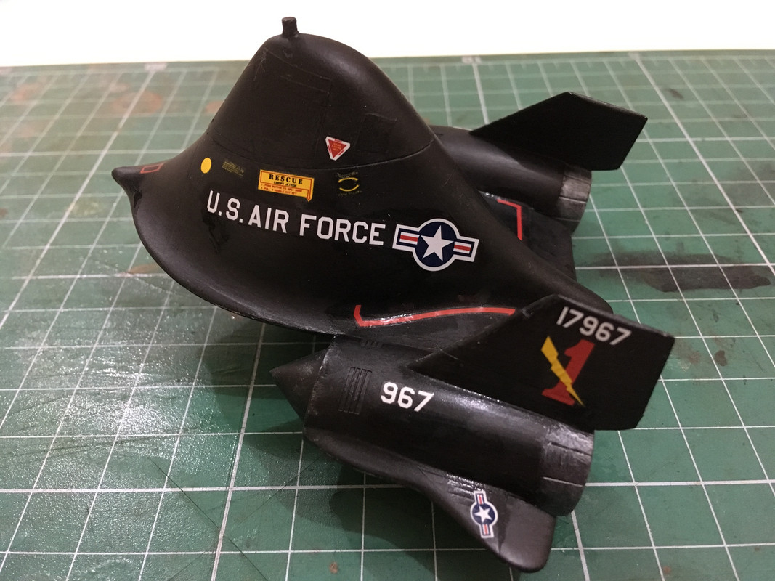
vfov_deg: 48.2
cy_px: 290
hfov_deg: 61.7
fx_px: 649
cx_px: 388
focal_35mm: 29
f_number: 2.2
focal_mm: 4.15
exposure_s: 1/15
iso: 320
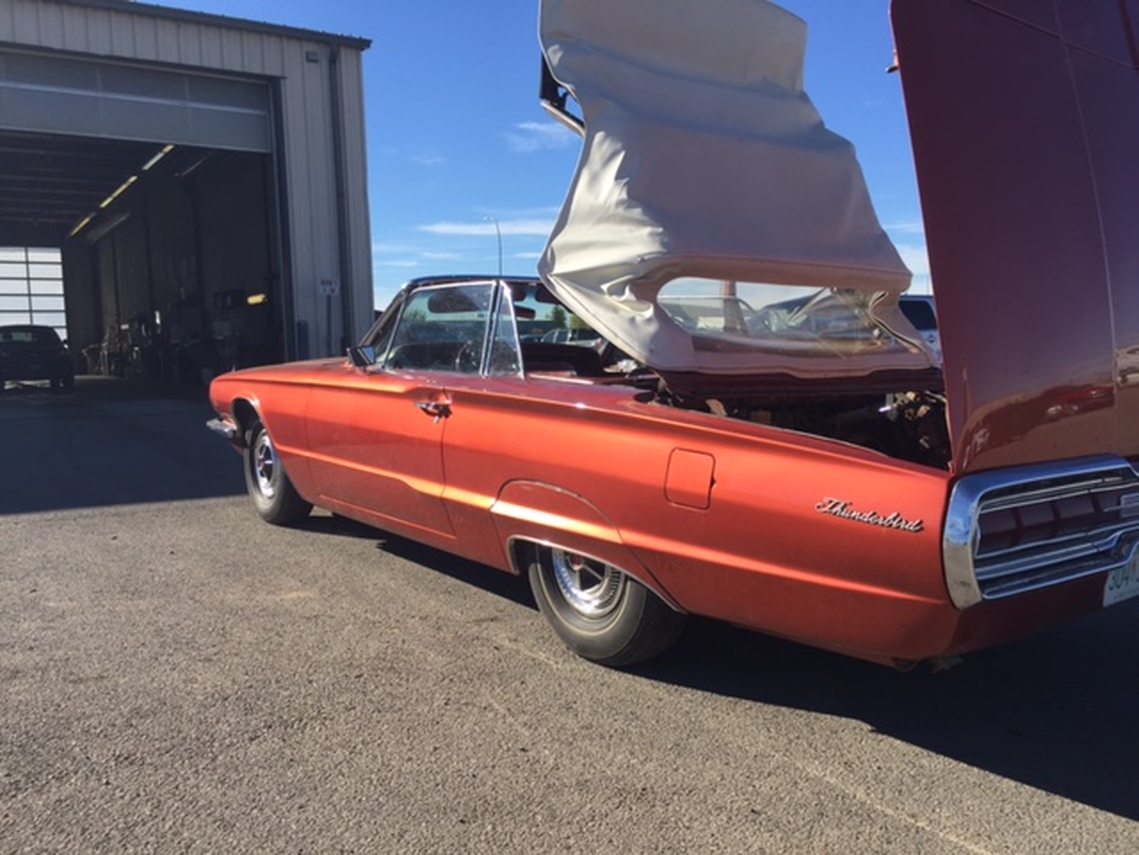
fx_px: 954
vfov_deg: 48.2
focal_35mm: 29
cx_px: 570
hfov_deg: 61.7
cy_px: 428
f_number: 2.2
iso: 32
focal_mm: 4.15
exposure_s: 1/1647
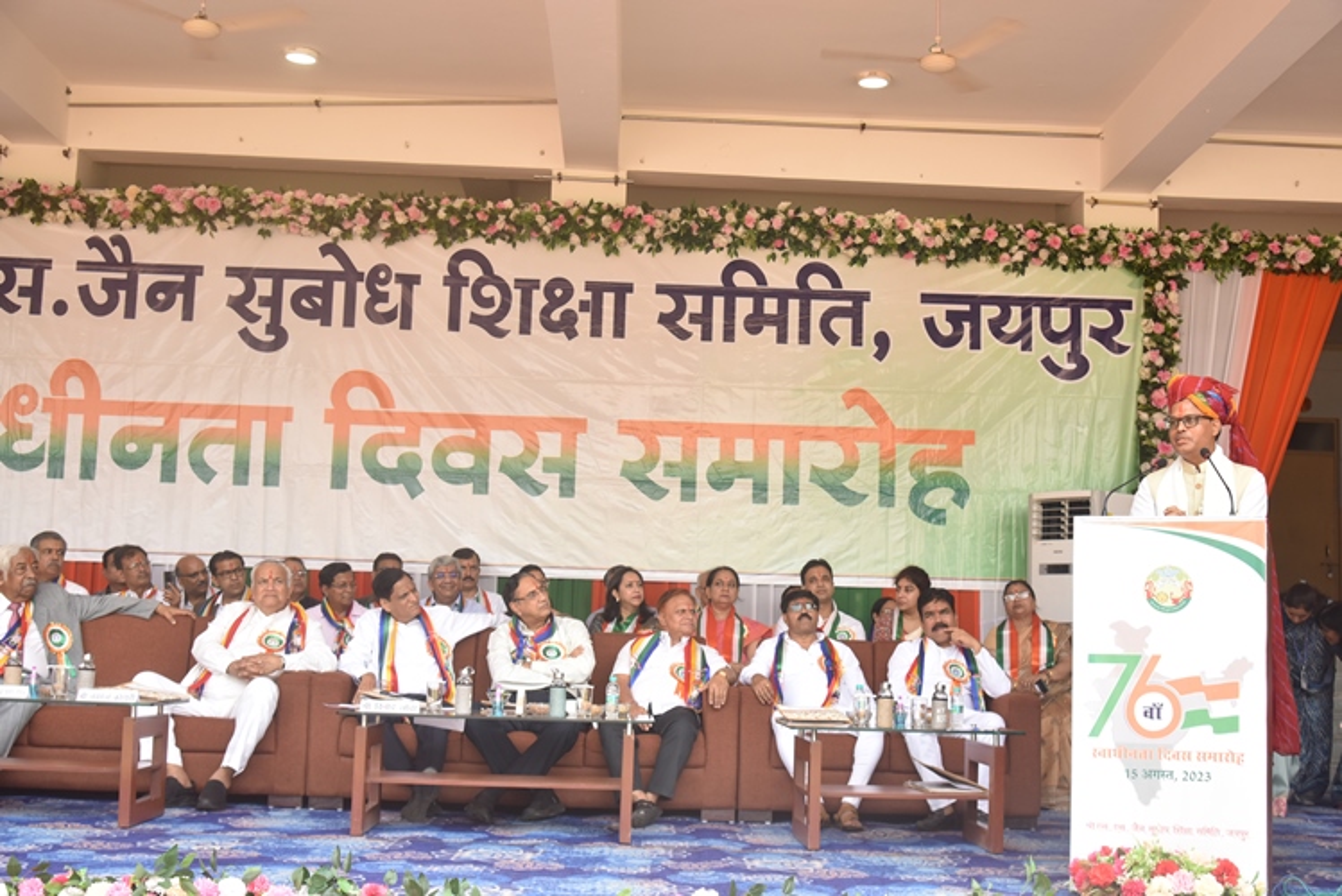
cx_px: 671
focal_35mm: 46
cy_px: 448
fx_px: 1715
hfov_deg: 42.7
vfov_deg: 29.3
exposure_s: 1/160
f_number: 8
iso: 640
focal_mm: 46
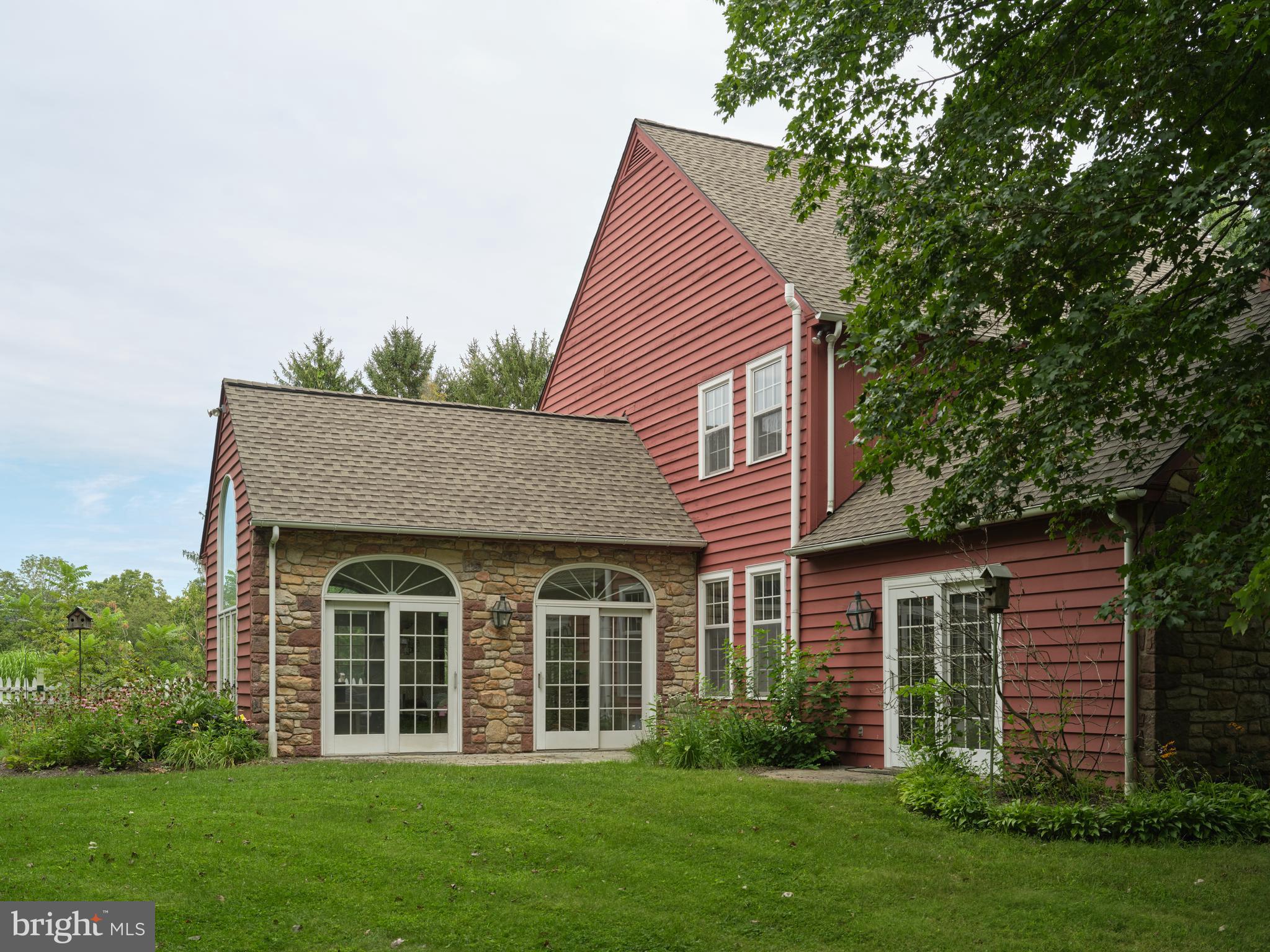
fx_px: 1321
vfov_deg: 39.7
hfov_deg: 51.3
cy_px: 476
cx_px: 635
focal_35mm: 36
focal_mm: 45
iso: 500
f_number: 8
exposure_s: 1/250
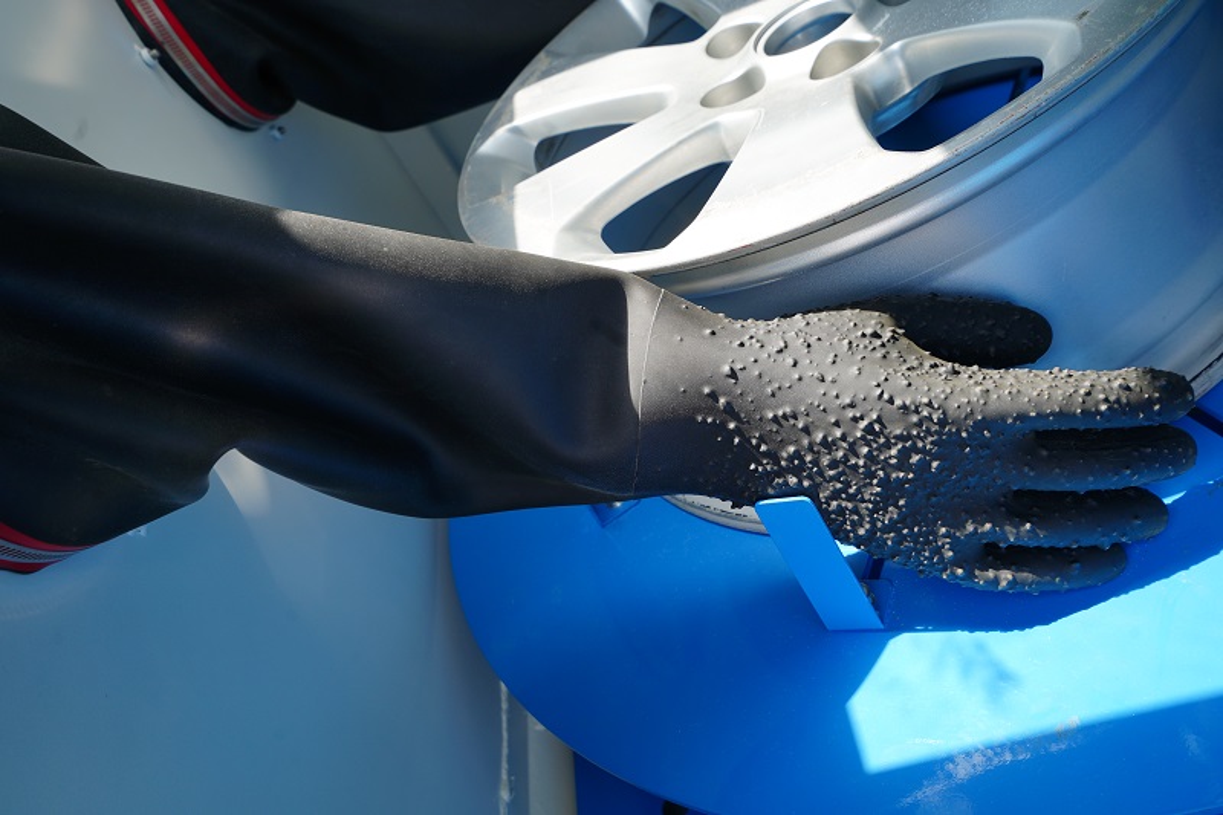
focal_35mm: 35
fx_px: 1189
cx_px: 612
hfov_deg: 54.4
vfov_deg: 37.8
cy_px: 408
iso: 100
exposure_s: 1/60
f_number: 8
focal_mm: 35
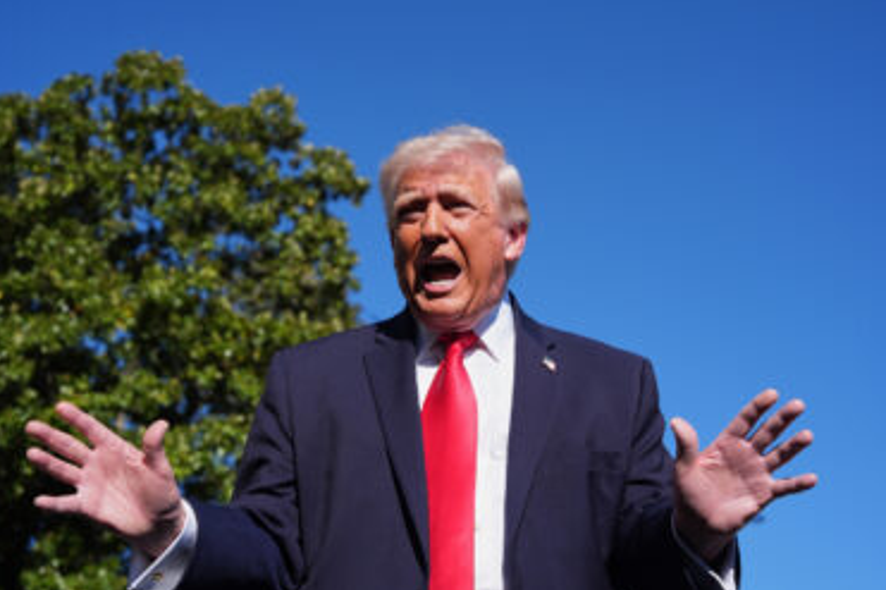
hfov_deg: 33.4
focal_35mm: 60
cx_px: 439
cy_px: 284
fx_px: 1476
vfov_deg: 22.6
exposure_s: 1/2500
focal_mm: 57
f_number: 5.6
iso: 400
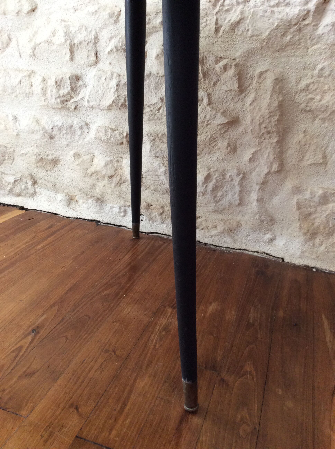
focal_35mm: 32
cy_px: 224
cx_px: 168
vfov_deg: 56.9
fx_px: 414
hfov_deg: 44.1
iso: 100
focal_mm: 3.3
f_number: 2.4
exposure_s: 1/25
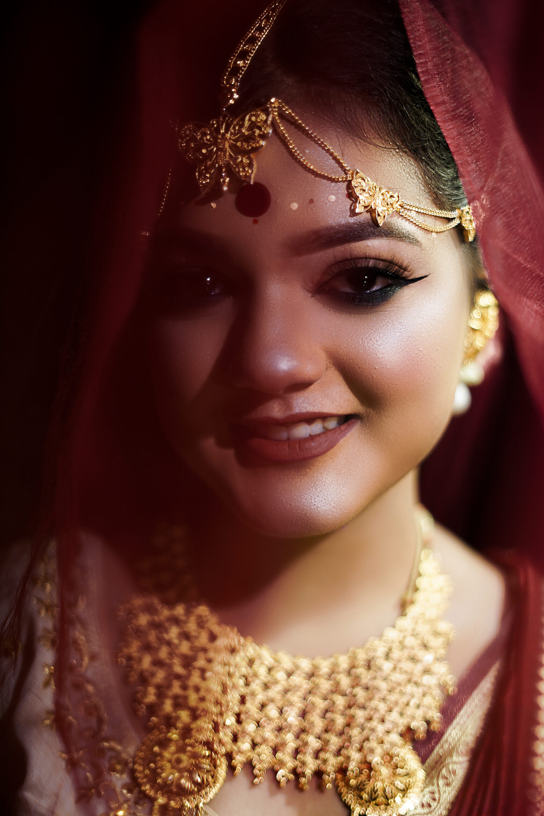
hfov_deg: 27.0
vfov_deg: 39.6
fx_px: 1133
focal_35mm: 50
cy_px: 408
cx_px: 272
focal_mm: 50
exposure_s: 1/60
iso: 200
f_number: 1.8
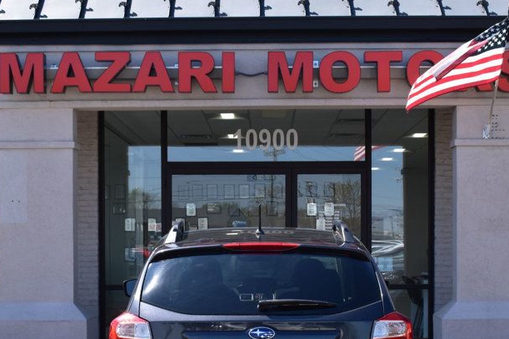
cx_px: 255
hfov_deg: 29.7
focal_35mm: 68
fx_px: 959
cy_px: 275
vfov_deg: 19.8
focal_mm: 27
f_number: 10
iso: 400
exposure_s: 1/320
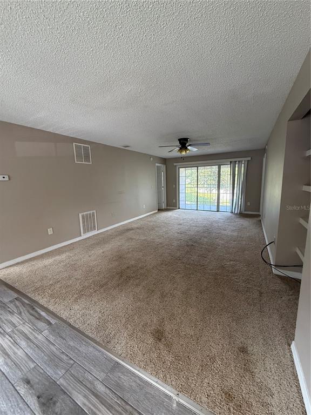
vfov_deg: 102.1
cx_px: 156
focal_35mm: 14
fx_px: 168
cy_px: 208
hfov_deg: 85.7
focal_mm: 2.22
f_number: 2.2
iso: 320
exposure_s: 1/99
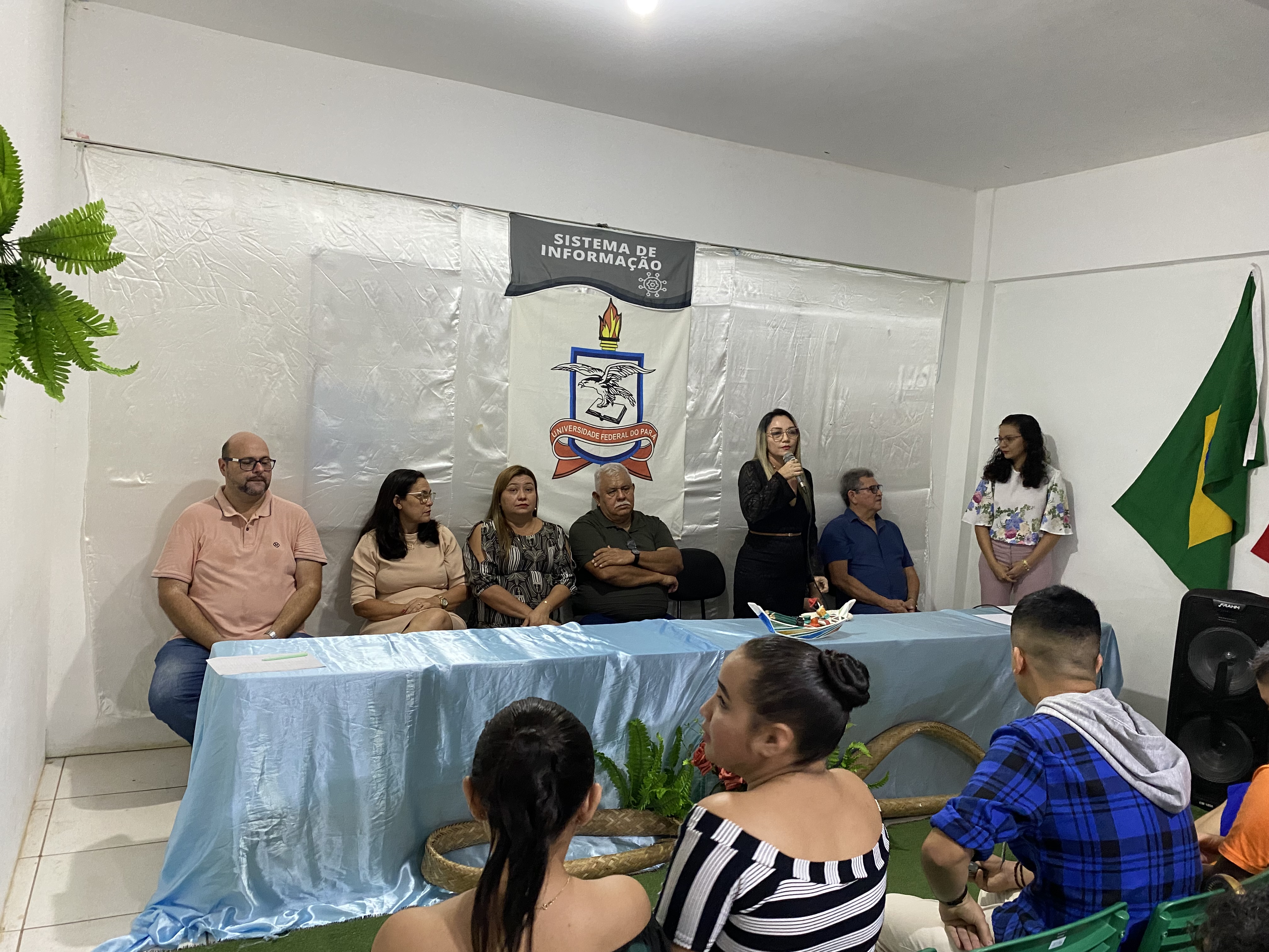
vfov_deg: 53.1
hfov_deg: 67.3
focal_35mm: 26
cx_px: 634
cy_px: 476
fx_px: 953
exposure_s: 1/60
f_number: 1.8
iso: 320
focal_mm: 4.25
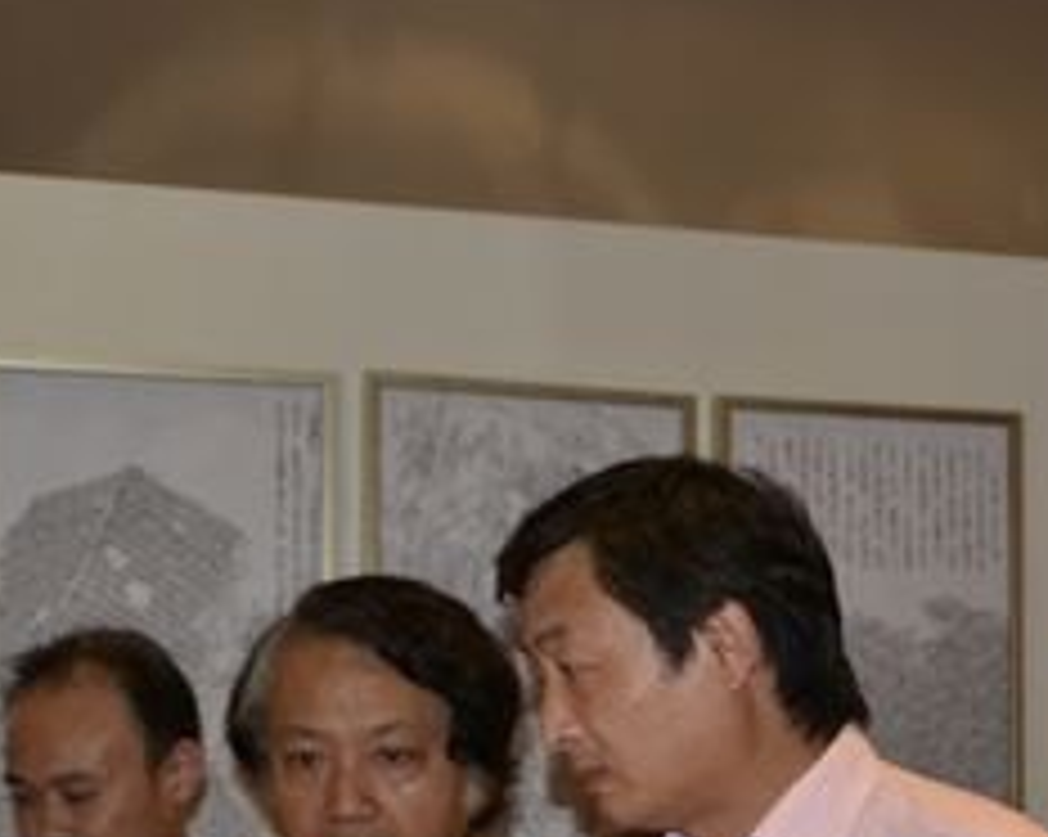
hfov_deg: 20.0
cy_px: 862
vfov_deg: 16.0
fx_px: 2913
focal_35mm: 94
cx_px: 954
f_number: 4
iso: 400
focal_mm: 26
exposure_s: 1/60
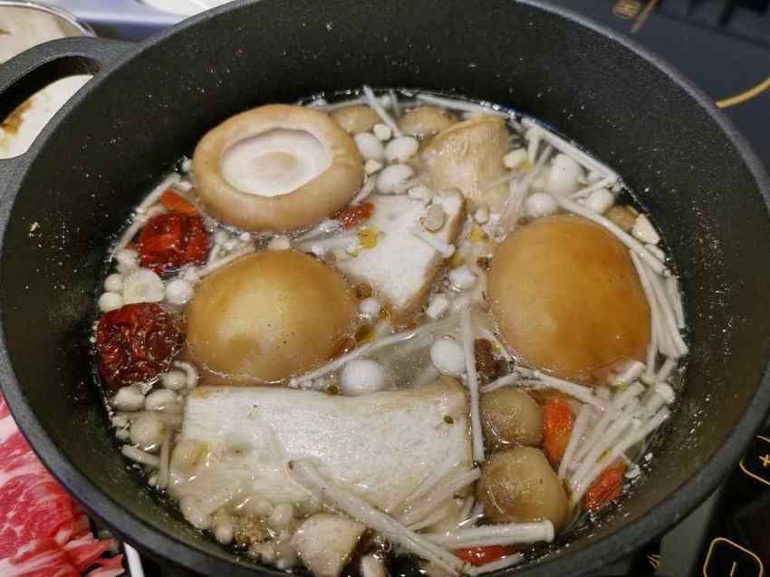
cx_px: 385
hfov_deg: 63.5
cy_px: 288
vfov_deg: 49.7
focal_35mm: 28
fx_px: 623
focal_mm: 5.58
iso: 100
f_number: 1.8
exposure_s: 1/100
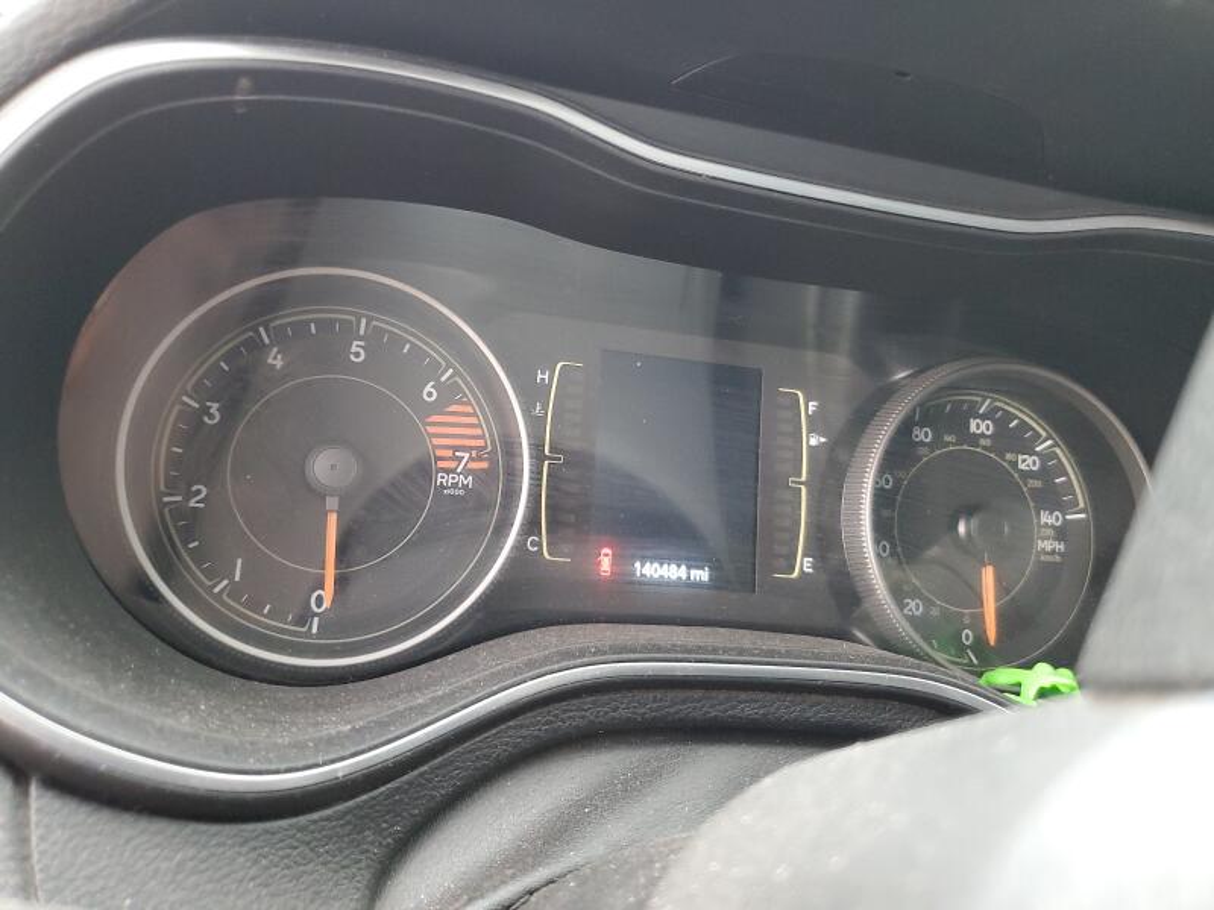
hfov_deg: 67.3
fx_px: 912
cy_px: 455
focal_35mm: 26
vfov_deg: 53.1
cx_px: 607
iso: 244
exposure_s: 1/60.2
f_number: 1.5
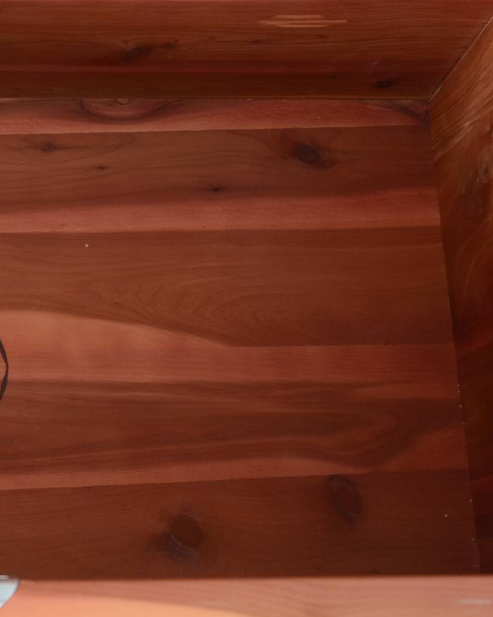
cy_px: 199
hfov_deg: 17.3
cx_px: -52
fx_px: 1570
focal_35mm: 86
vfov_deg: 22.1
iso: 200
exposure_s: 1/80
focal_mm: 22
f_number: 6.3
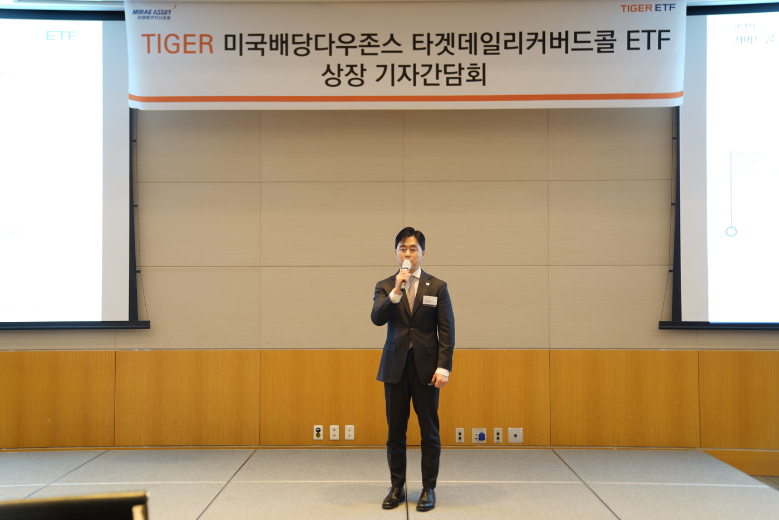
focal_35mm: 40
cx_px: 390
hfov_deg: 48.4
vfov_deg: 33.4
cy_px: 260
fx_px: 866
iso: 80
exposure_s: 1/4
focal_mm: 40
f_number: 2.8
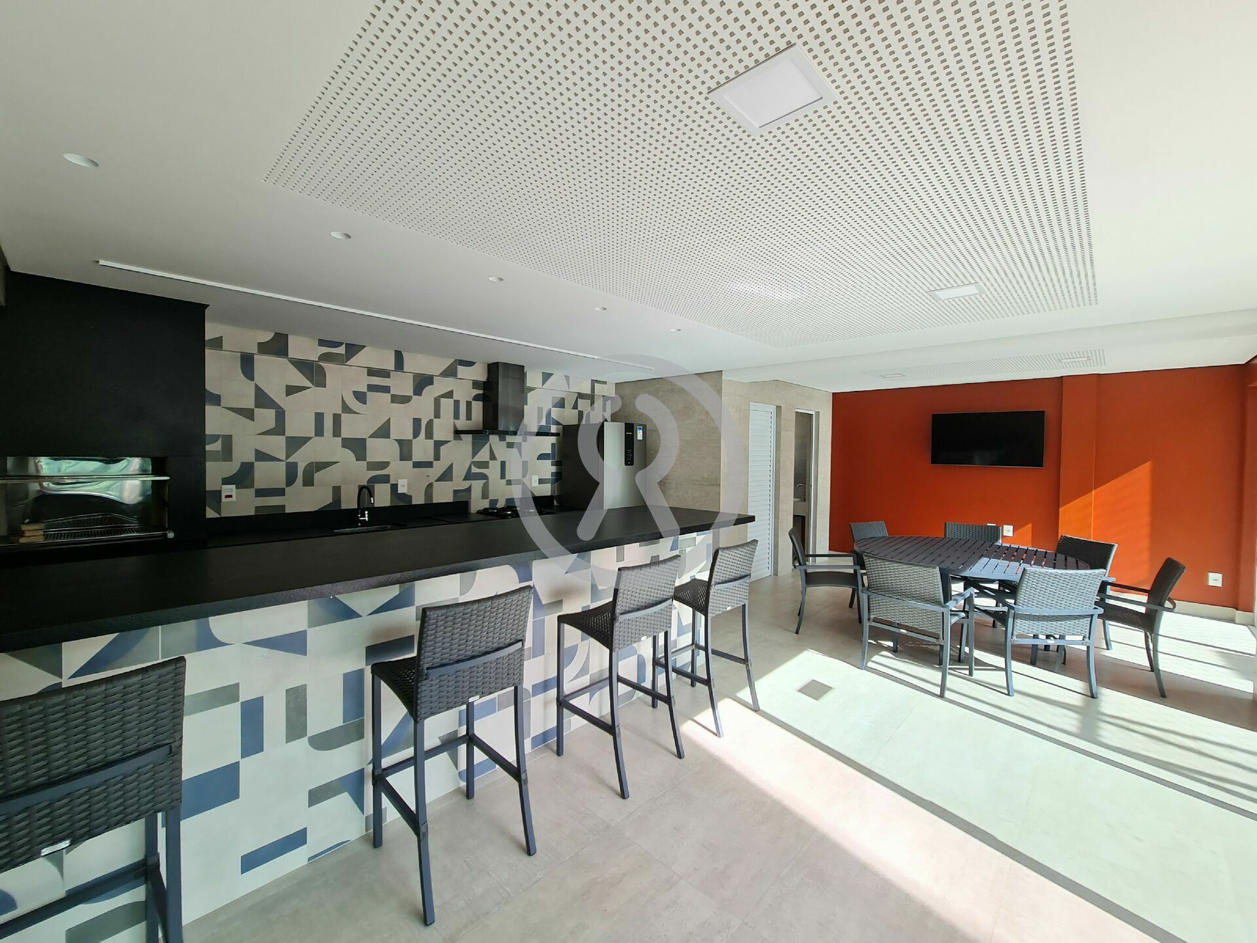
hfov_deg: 106.2
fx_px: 472
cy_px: 472
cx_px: 628
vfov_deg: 89.9
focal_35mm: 13
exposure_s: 1/248
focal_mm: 2.2
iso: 64
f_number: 2.2
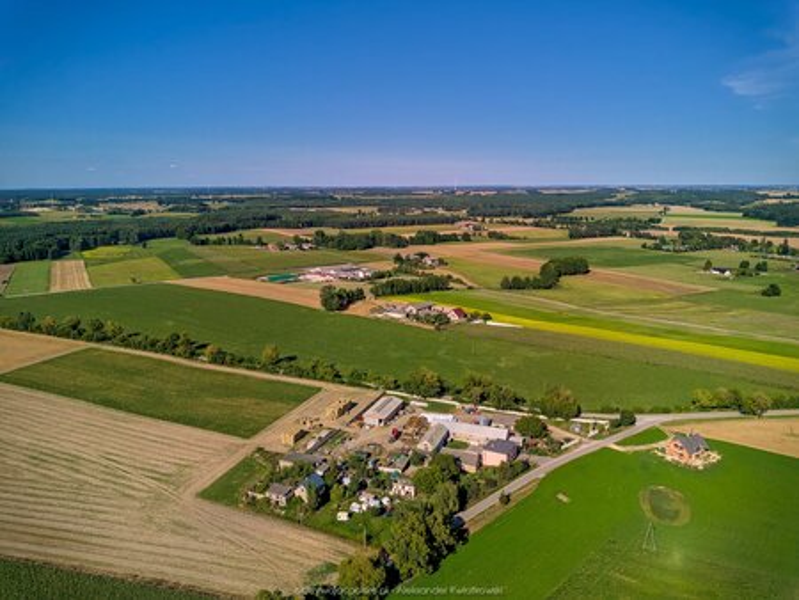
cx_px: 400
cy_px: 300
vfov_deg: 56.9
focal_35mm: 24
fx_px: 554
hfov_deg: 71.6
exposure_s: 1/2500
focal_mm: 6.72
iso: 100
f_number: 1.7
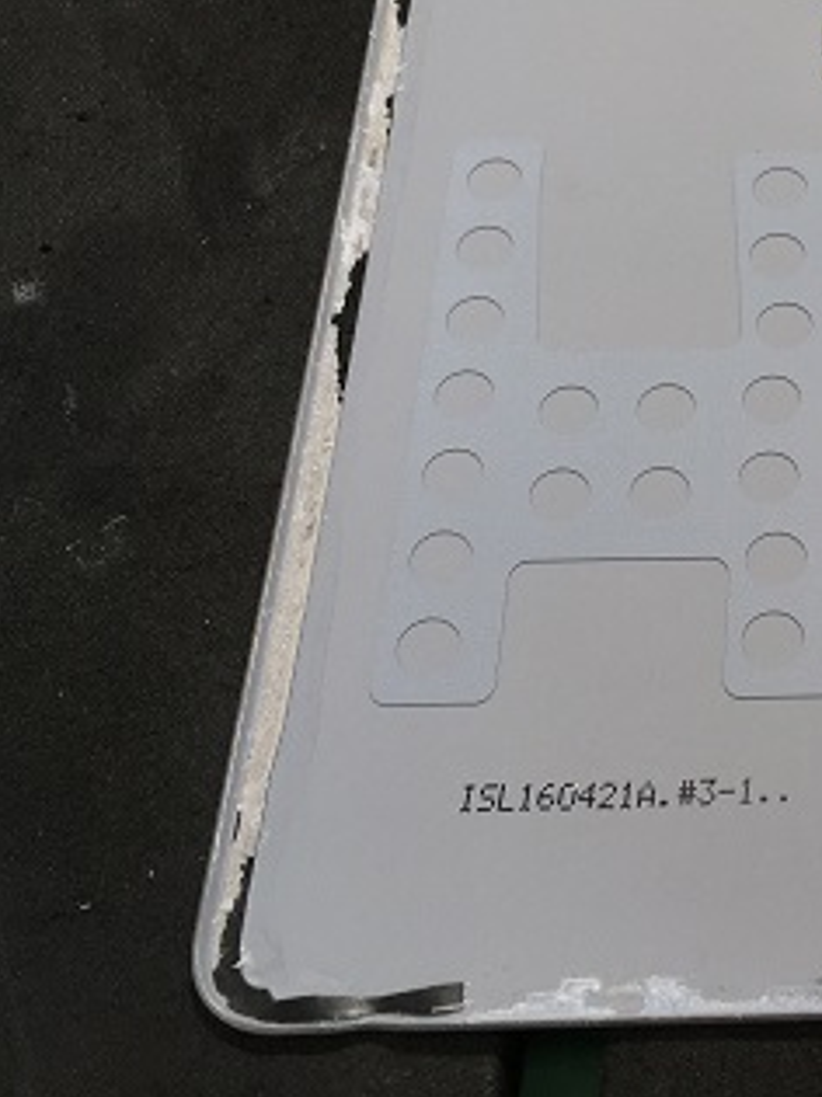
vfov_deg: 32.5
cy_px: 400
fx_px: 1869
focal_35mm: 59
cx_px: 975
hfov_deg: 22.9
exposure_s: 1/60
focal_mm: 4.15
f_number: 2.2
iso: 32
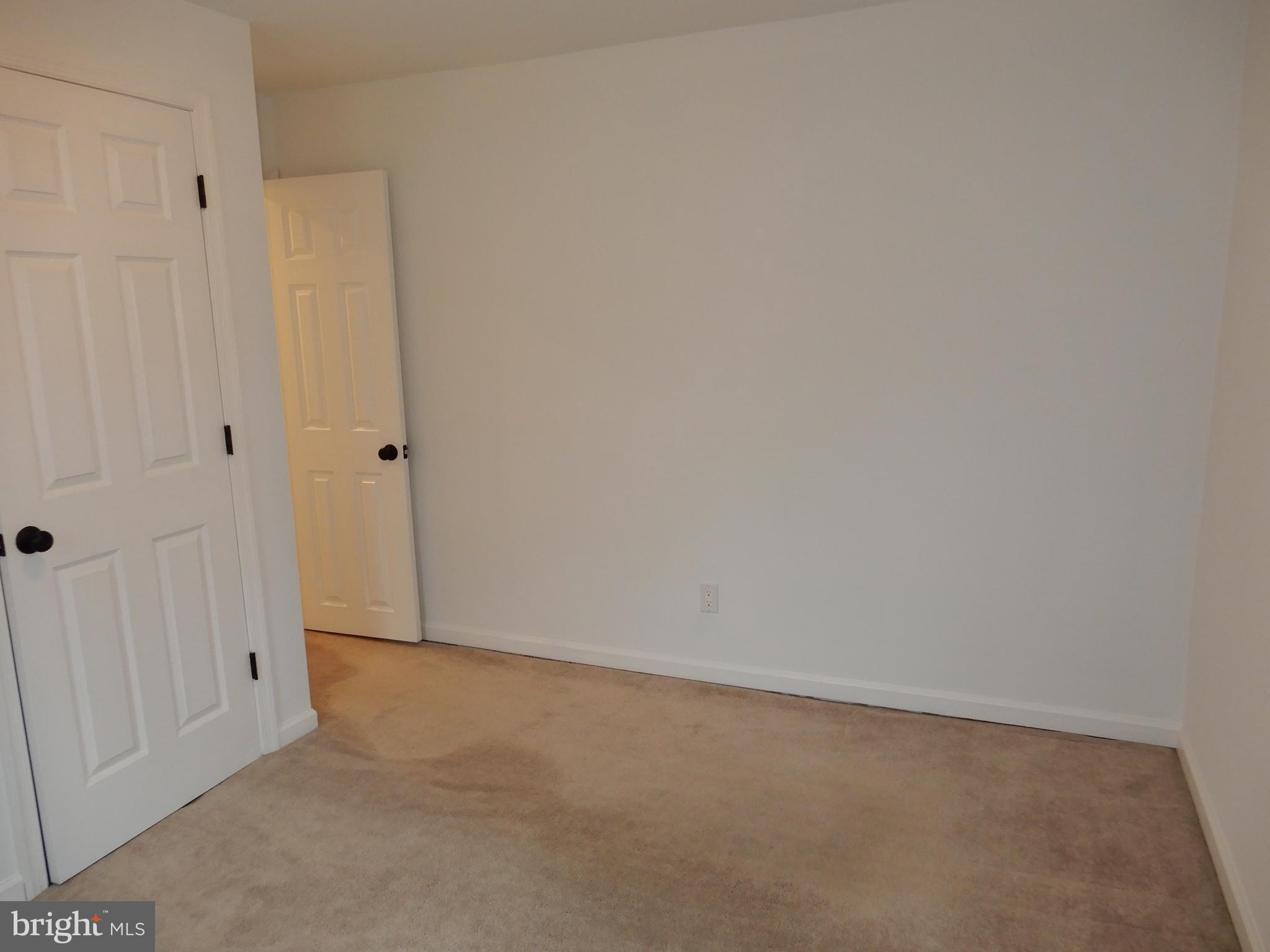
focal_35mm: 24
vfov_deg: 56.8
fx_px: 881
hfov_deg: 71.6
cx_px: 635
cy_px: 476
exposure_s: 1/30
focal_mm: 4.3
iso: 200
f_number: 3.4
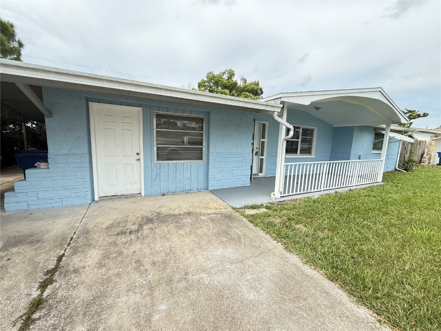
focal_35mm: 14
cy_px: 166
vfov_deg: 85.7
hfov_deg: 102.1
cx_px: 220
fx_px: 178
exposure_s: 1/518
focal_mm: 2.22
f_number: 2.2
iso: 64
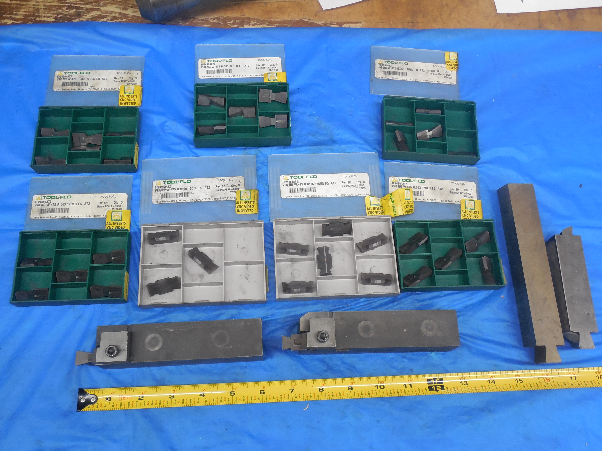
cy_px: 226
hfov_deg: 58.4
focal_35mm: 31
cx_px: 301
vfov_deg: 45.4
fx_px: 539
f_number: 3.6
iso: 320
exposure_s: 1/30
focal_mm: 5.6
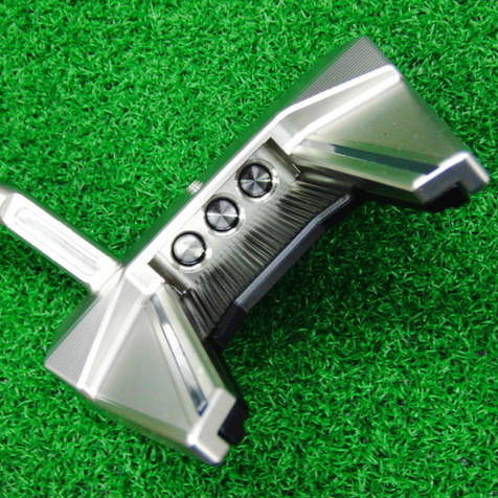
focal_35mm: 44
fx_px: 716
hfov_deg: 38.3
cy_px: 249
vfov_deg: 38.3
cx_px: 268
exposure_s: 1/30
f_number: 3.6
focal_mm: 6.42
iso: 400
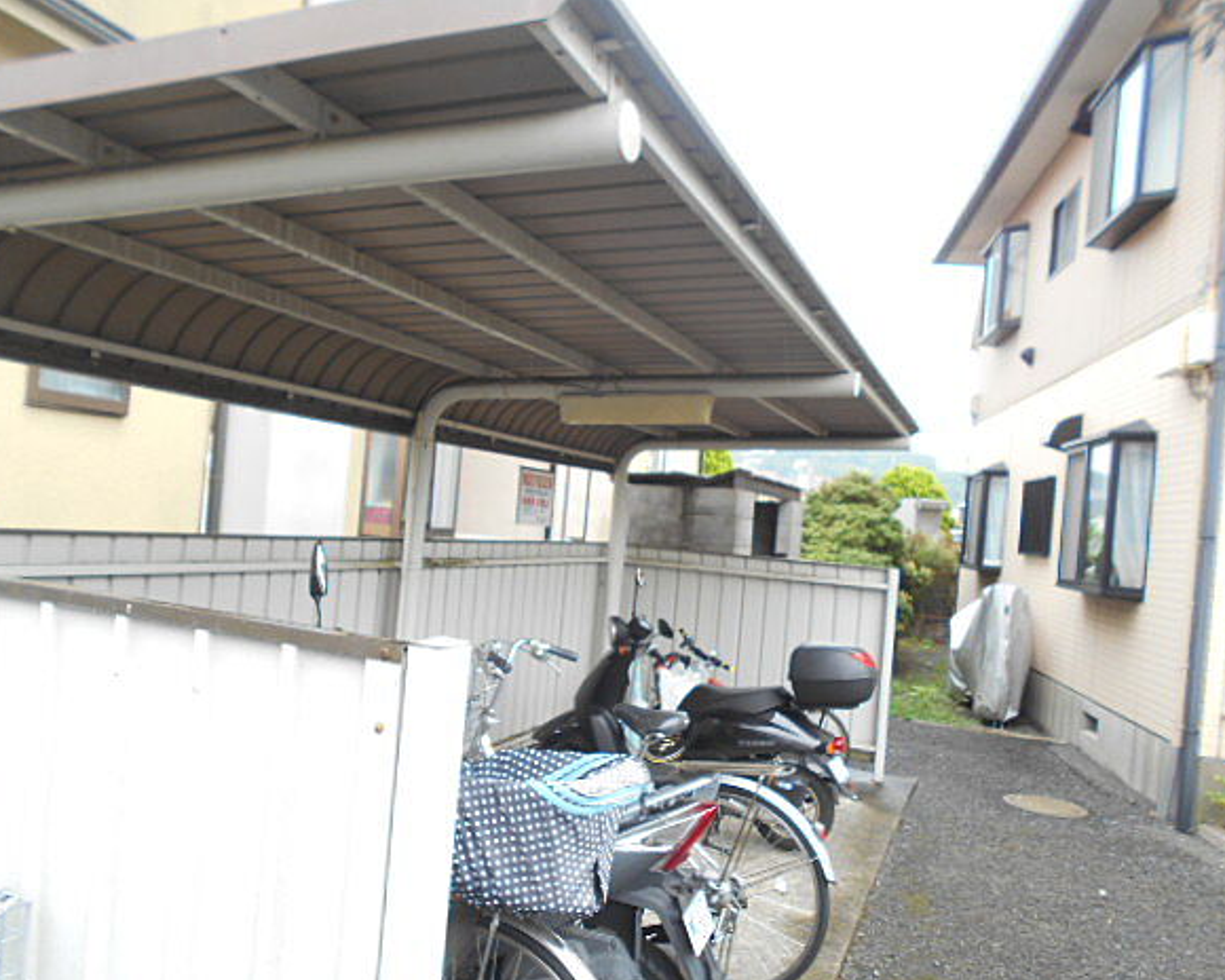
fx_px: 1015
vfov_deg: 51.5
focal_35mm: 28
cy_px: 501
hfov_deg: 62.2
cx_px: 581
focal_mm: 4.6
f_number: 3.2
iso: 80
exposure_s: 1/80
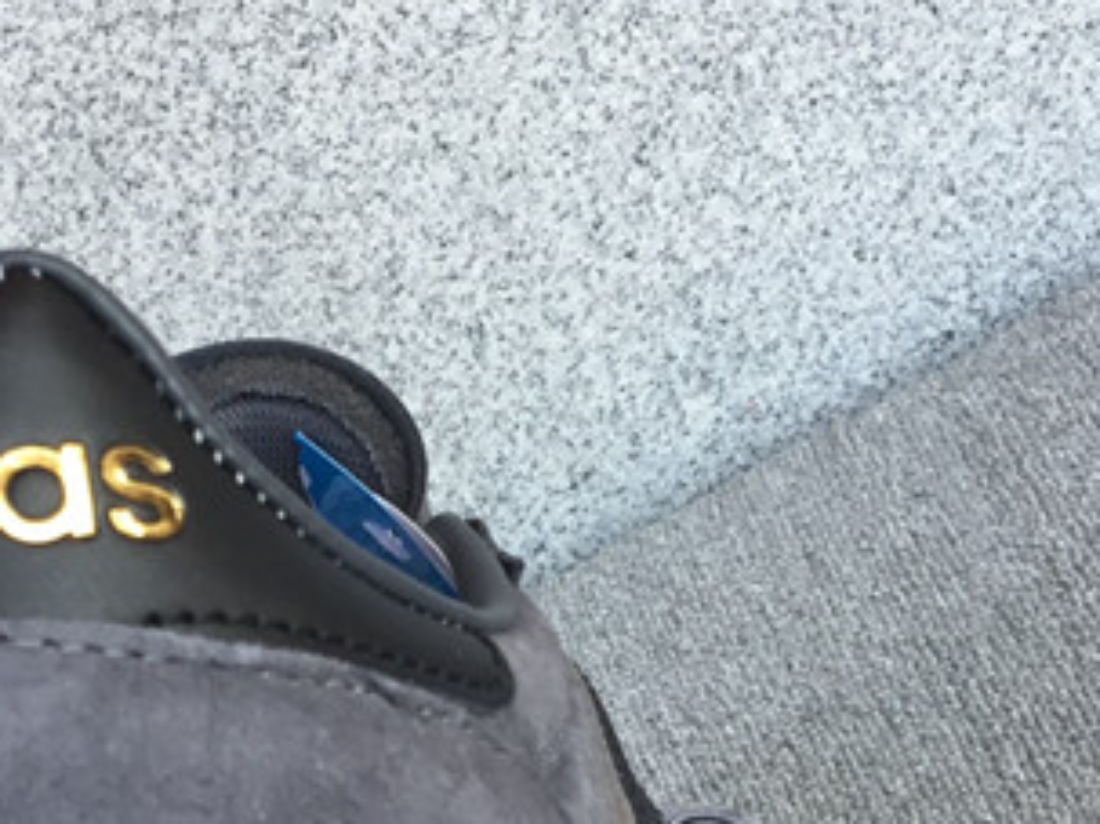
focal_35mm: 92
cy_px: 688
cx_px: 537
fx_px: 2922
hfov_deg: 21.3
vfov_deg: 15.9
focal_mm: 3.3
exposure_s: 1/183
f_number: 2.4
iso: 25
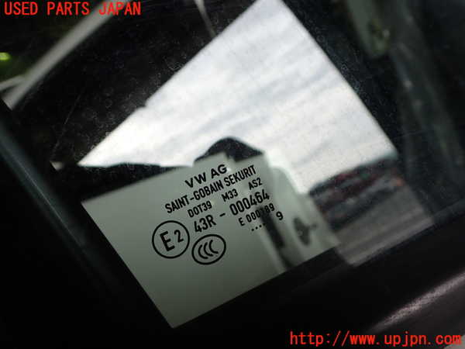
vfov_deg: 46.8
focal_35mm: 30
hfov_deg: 60.0
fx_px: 403
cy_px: 174
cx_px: 232
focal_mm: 5.4
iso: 100
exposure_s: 1/80
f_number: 3.2
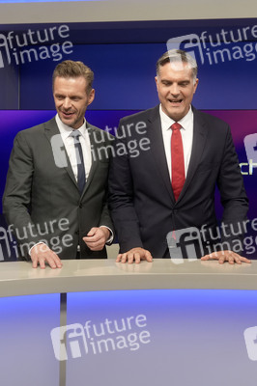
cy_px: 193
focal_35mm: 45
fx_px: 483
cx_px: 128
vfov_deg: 43.6
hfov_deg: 29.8
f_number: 2.8
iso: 640
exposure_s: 1/125
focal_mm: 30
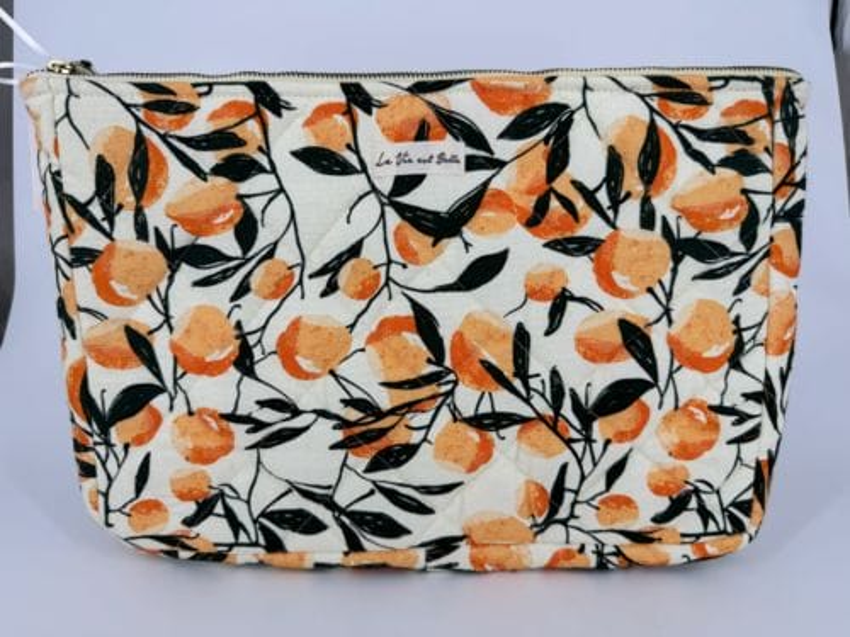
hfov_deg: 71.6
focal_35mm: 24
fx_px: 589
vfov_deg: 56.8
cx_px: 425
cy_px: 318
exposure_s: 1/1721
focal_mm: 6.76
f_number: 1.78
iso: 80
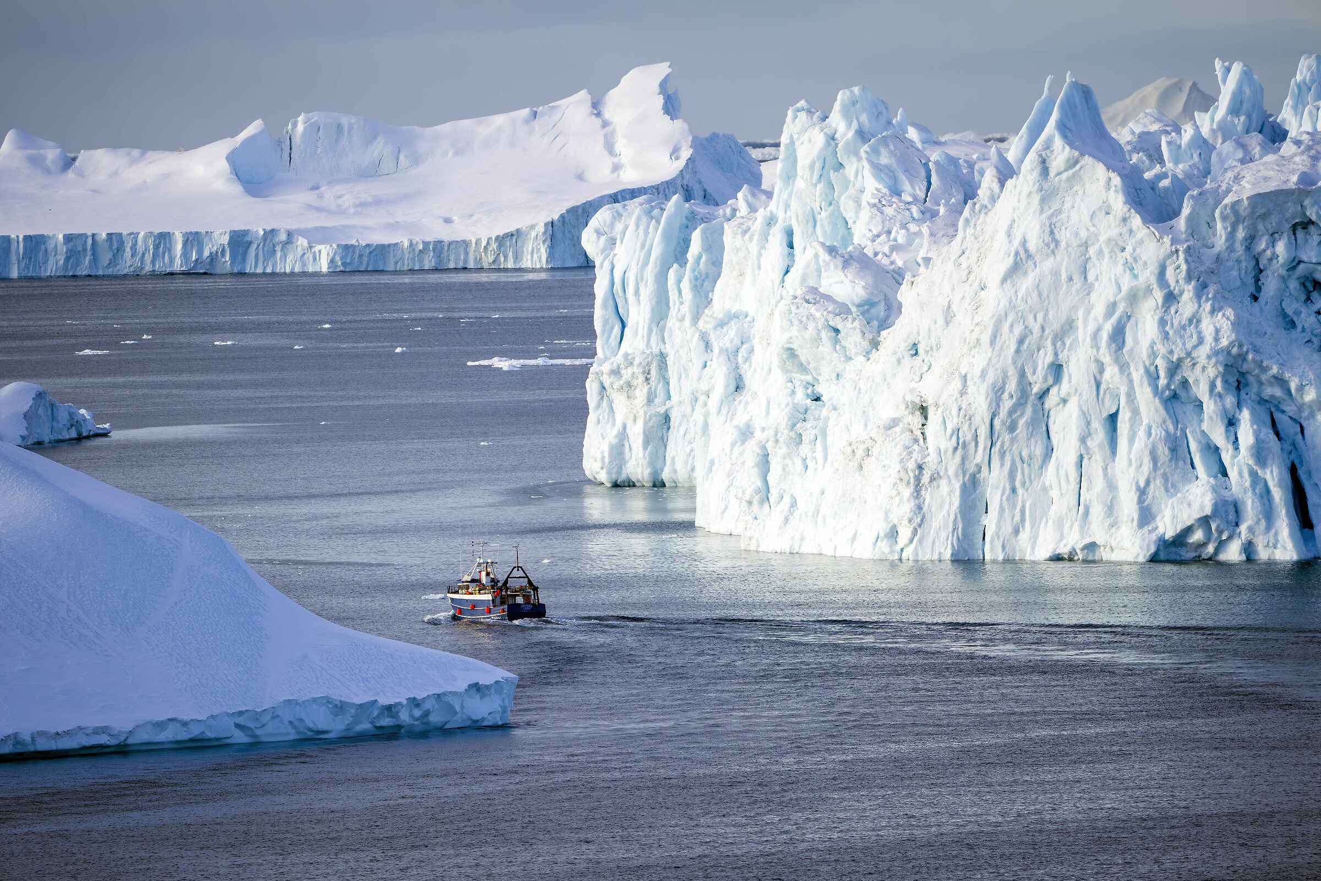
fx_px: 14567
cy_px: 440
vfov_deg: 3.5
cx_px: 660
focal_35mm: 397
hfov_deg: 5.2
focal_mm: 397
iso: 400
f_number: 7.1
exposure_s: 1/500
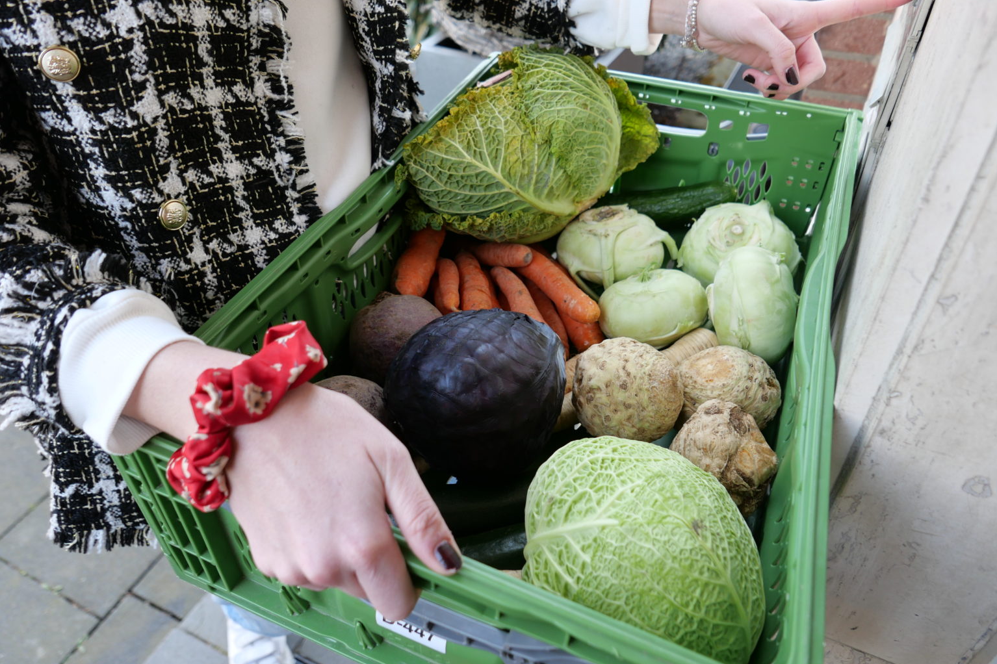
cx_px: 498
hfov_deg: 71.5
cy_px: 314
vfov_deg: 51.2
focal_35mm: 25
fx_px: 692
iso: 200
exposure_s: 1/125
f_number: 2.5
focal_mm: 10.9
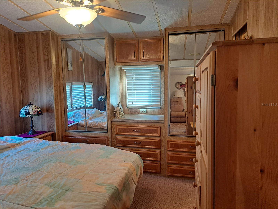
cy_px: 104
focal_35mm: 24
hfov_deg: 71.6
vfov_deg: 56.8
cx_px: 139
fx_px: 193
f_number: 1.8
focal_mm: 5.23
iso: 160
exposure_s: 1/60
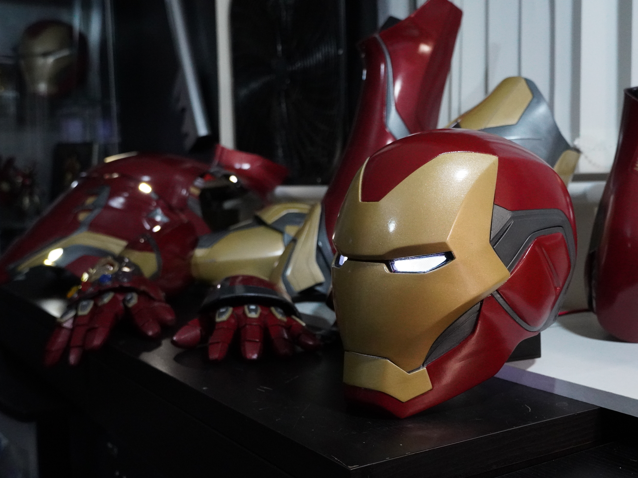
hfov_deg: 41.2
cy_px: 241
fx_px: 848
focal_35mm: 46
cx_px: 348
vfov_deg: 31.5
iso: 6400
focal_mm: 28
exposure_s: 1/160
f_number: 4.5
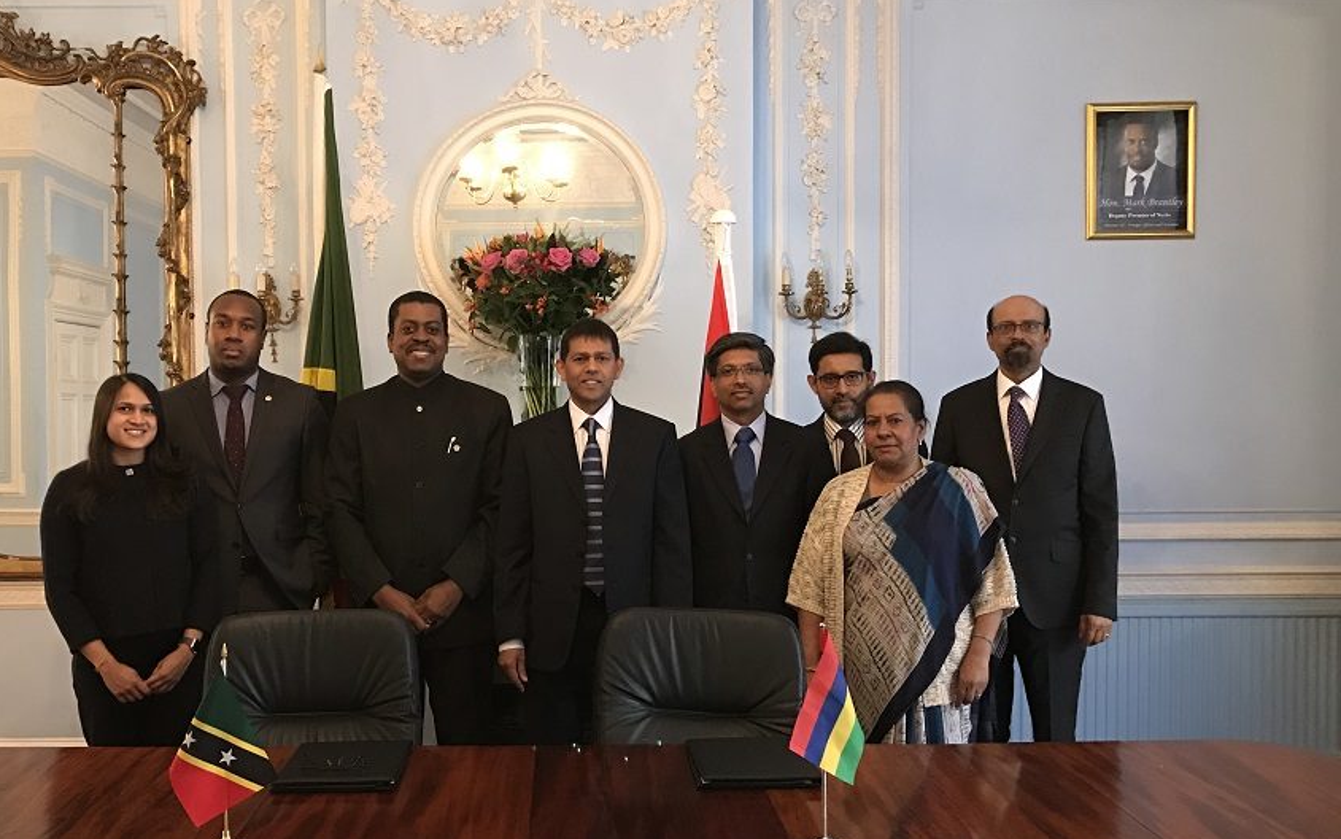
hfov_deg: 53.7
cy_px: 477
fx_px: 1316
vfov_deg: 35.3
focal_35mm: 36
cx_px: 553
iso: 100
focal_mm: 3.99
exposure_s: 1/9
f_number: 1.8
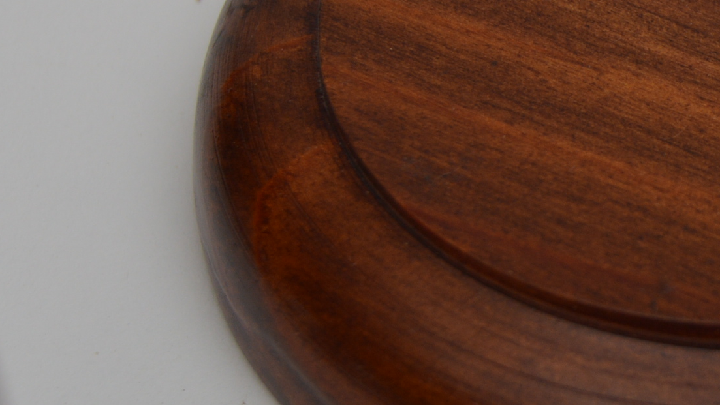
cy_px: 121
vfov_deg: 5.2
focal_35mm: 235
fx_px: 4496
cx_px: 838
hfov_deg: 9.1
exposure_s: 1/200
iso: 200
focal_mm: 55
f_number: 5.6
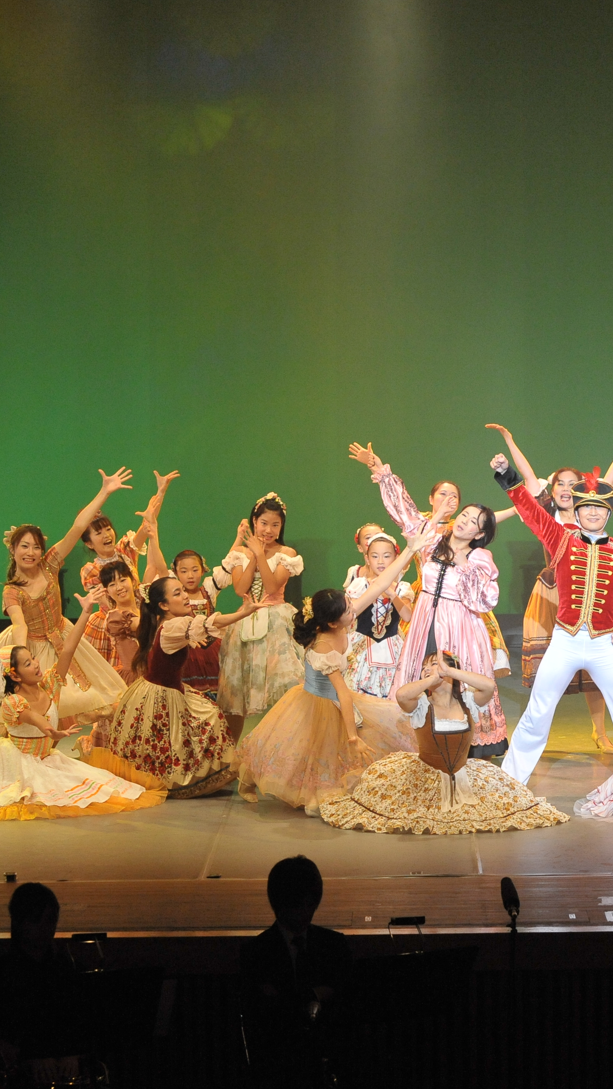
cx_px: 525
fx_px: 3438
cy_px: 540
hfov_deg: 10.1
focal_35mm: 119
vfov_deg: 18.0
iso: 3200
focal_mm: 75
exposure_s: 1/400
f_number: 7.1
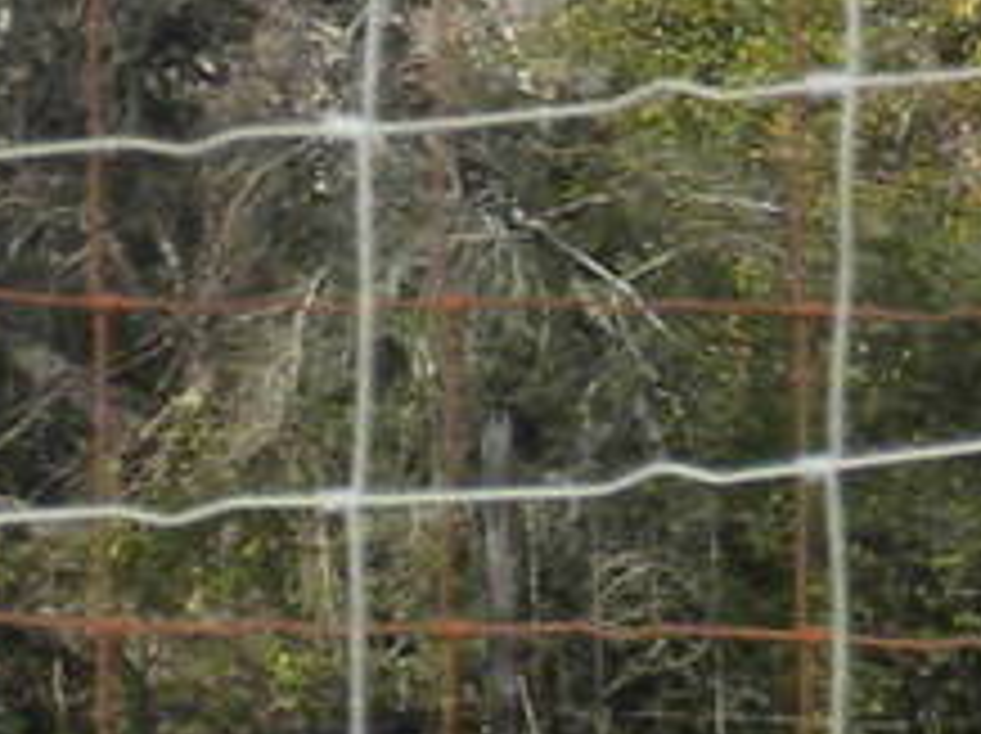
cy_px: 1324
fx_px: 24770
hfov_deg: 2.3
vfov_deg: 1.7
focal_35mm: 875
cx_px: 2678
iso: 110
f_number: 5.1
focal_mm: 21
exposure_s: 1/489
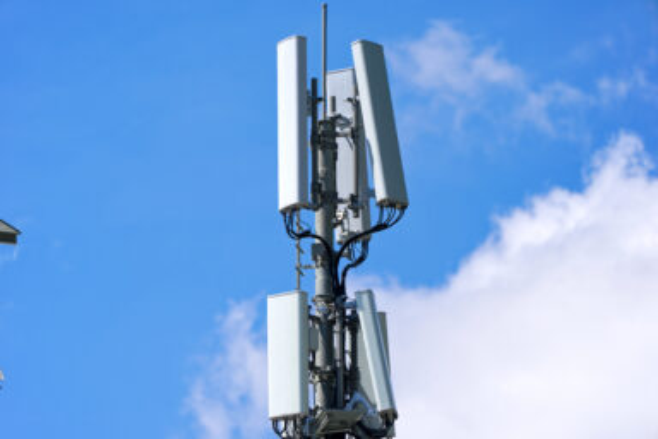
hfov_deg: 5.2
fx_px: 7311
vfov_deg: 3.4
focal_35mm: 400
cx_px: 329
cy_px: 220
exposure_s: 1/2500
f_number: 5.6
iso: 250
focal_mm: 400
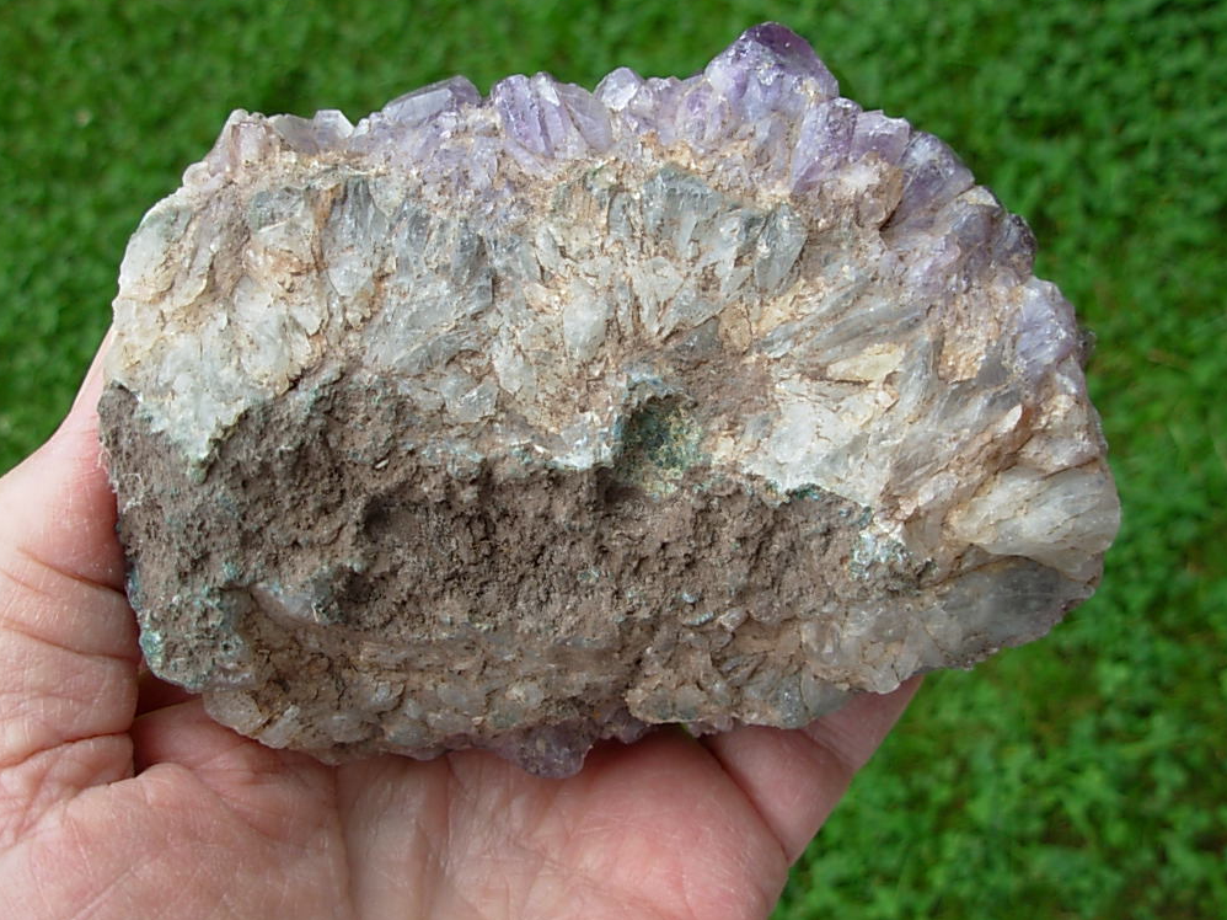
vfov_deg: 36.8
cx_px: 604
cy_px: 454
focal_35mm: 39
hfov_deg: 47.9
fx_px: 1382
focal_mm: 6.3
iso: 50
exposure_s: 1/342
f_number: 2.9
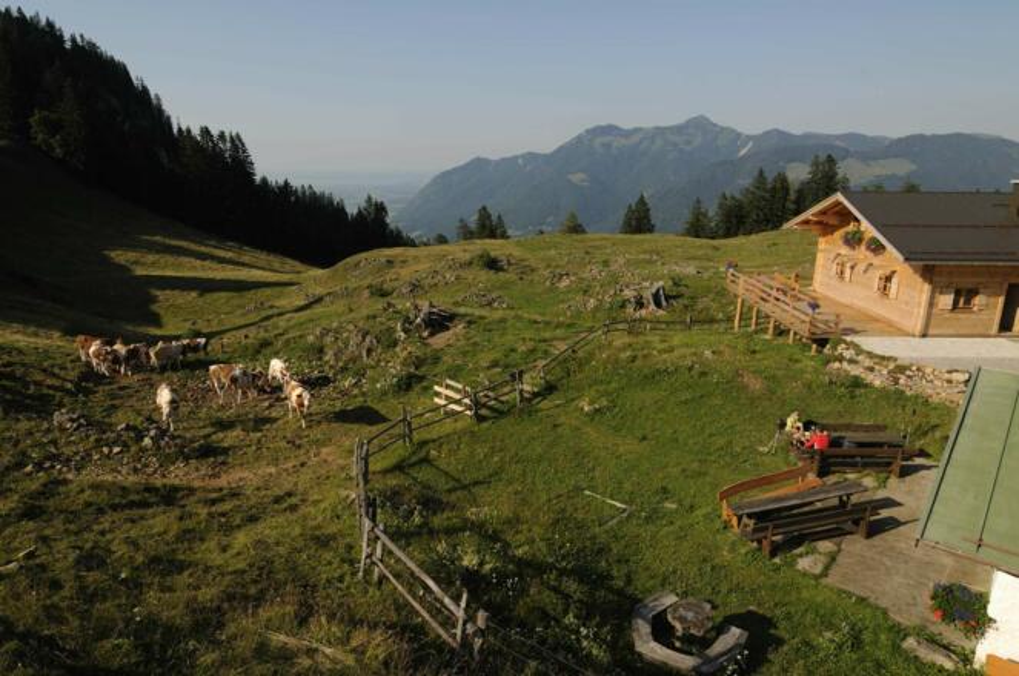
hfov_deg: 77.4
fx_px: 636
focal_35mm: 22
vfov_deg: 56.0
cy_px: 338
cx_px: 510
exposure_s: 1/250
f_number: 8
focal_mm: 15
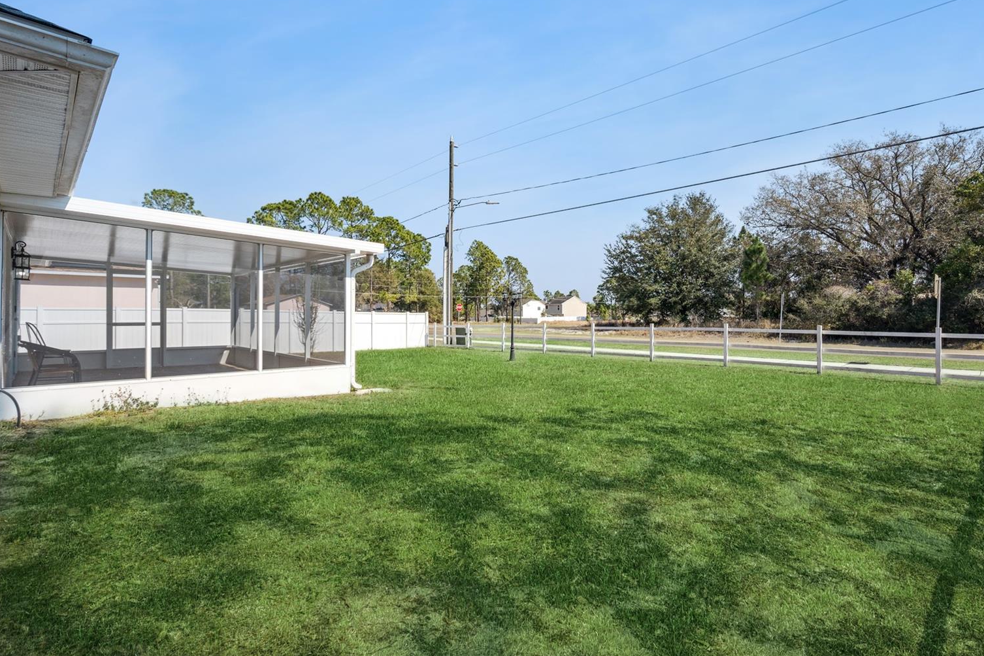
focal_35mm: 18
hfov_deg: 91.4
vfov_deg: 68.7
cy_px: 318
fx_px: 479
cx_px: 519
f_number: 9
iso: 200
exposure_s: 1/1000
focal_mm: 16.5
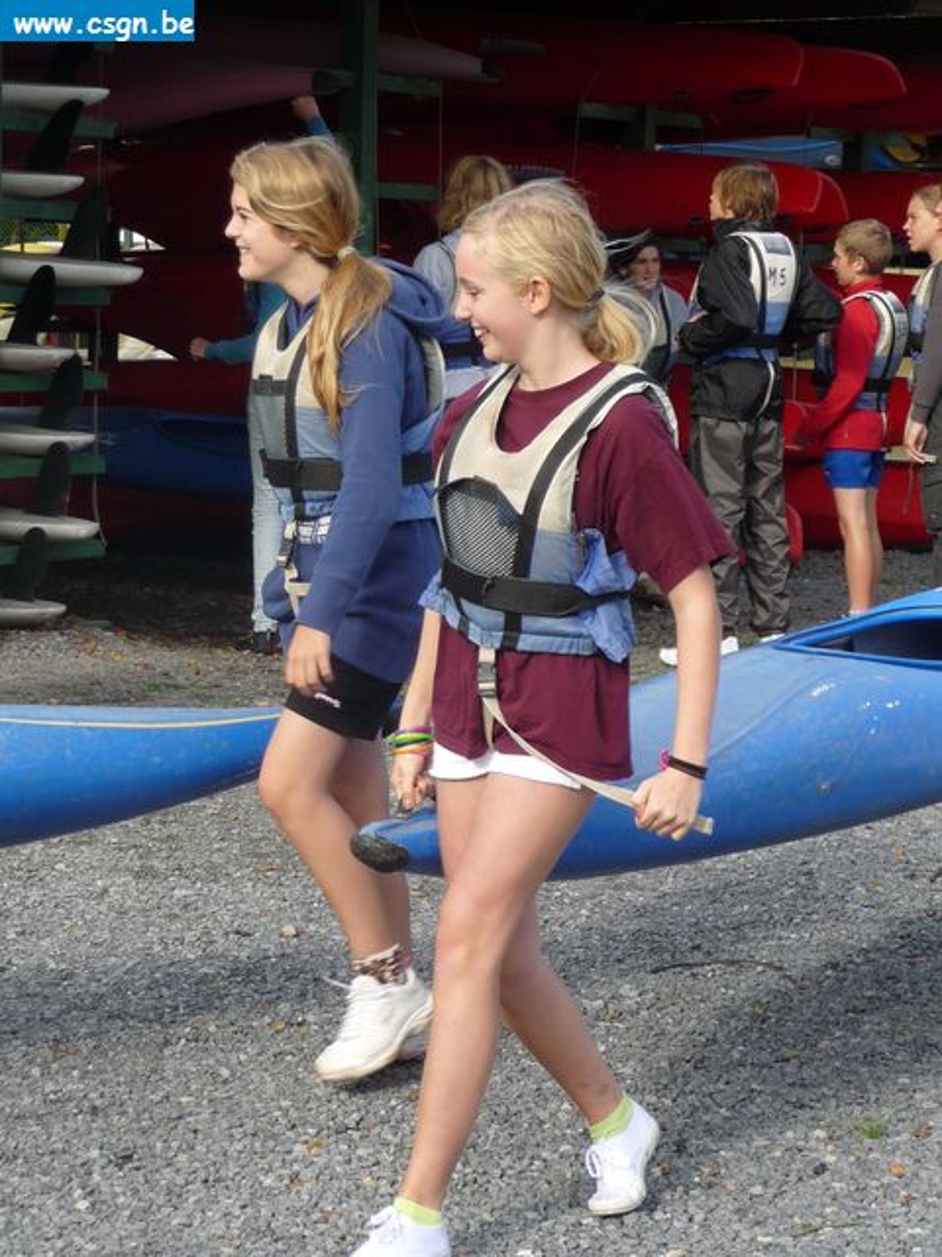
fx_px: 4136
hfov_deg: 13.0
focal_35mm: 114
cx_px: 471
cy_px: 628
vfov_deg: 17.3
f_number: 4.7
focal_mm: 14.2
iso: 100
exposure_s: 1/200
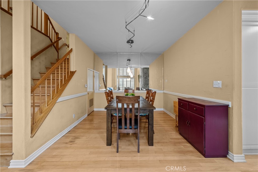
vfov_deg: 81.2
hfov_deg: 104.2
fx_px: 100
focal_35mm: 14
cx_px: 129
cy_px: 86
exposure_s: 1/1.67
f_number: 9
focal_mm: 14
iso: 100
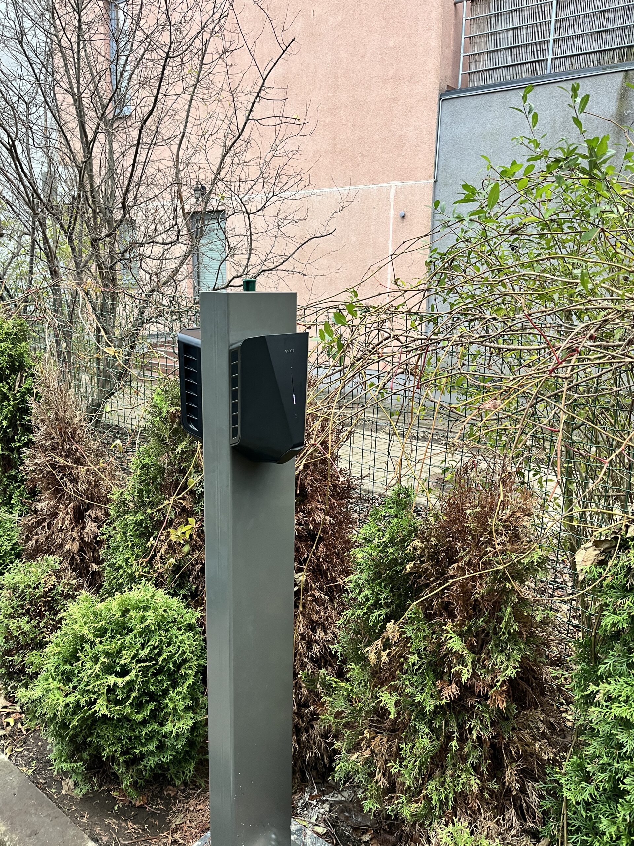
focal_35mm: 26
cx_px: 317
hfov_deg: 53.1
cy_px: 423
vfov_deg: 67.3
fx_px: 635
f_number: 1.6
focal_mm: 5.1
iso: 125
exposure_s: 1/100
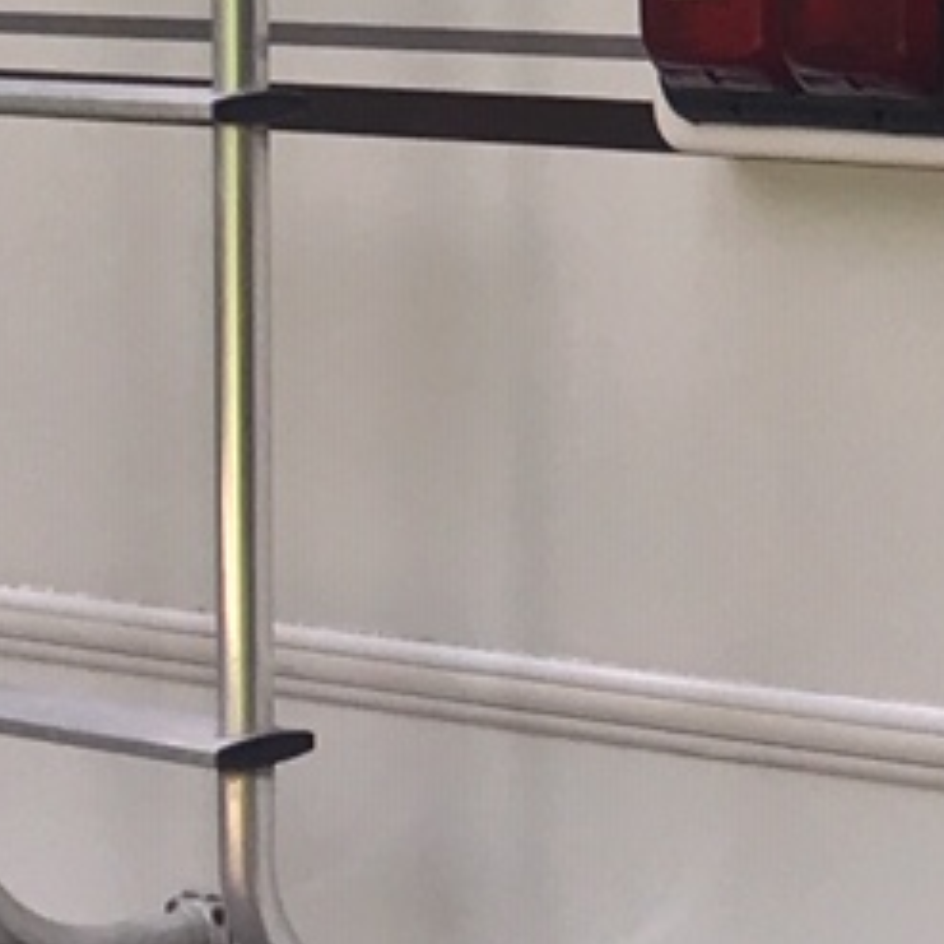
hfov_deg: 7.7
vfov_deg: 8.1
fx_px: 6448
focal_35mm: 209
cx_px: 2431
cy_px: -799
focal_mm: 4.15
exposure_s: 1/120
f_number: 2.2
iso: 32
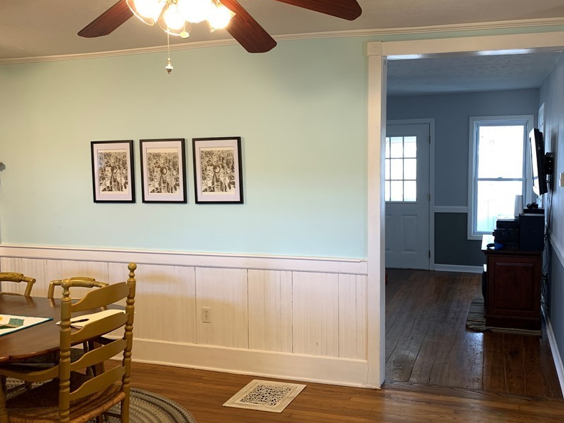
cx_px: 349
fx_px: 538
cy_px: 205
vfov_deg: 42.9
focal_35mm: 33
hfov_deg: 54.8
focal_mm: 4.25
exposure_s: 1/60
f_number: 1.8
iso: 100
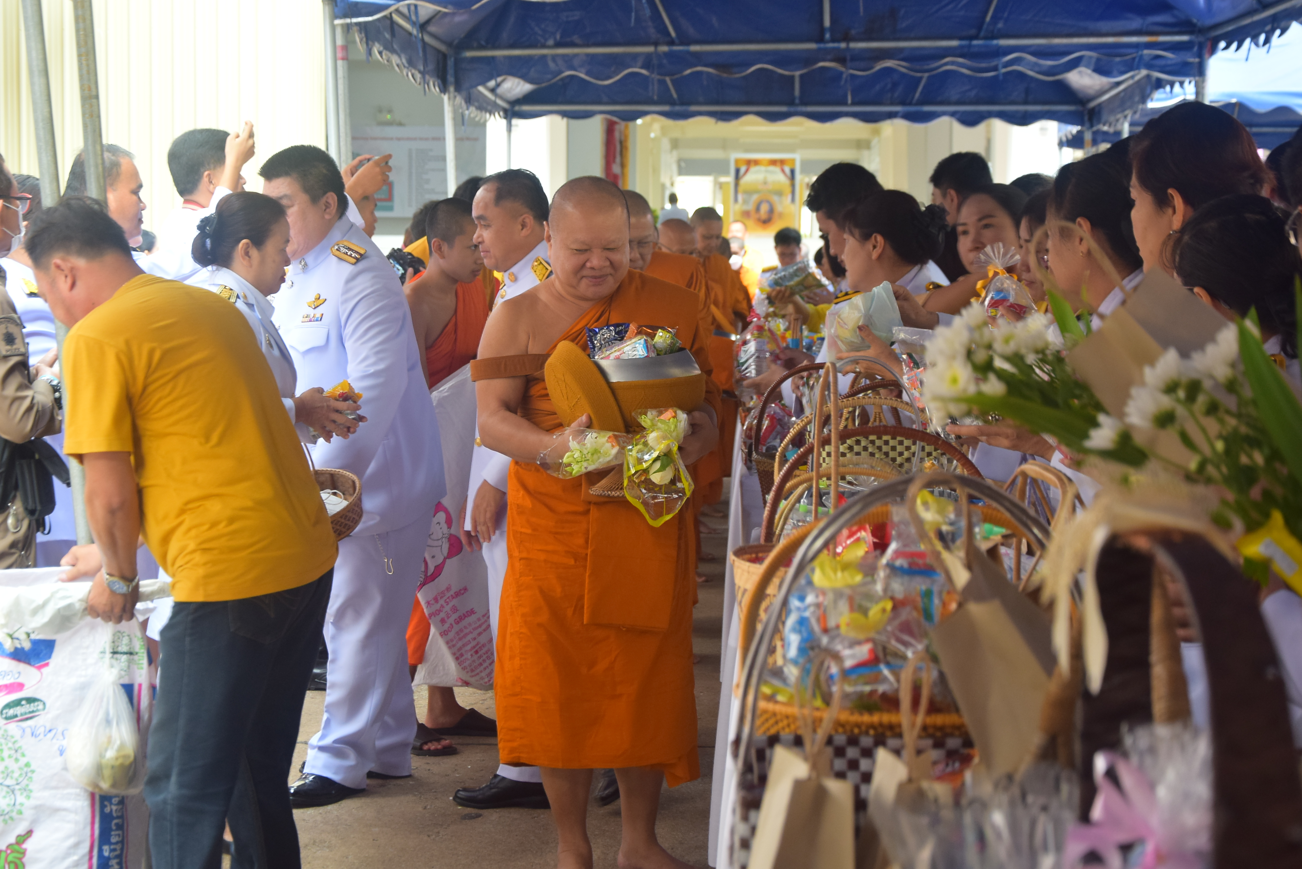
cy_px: 434
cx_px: 651
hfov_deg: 29.9
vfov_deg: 20.2
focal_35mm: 68
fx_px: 2442
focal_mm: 45
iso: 500
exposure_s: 1/80
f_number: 4.8
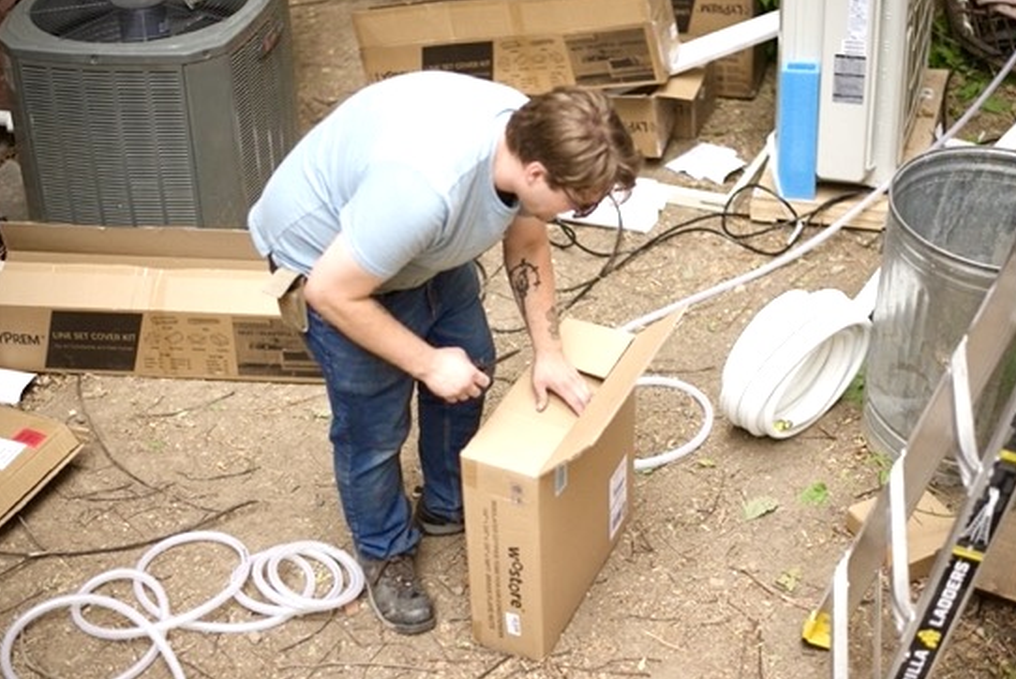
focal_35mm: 59
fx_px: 1666
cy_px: 331
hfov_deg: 33.9
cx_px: 502
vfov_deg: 23.0
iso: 1600
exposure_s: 1/2500
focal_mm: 50
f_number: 1.8
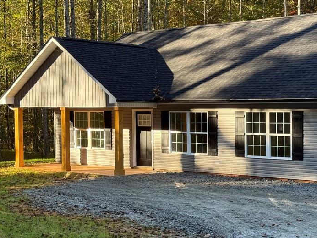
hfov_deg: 27.1
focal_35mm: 71
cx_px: 230
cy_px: 136
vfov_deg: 20.7
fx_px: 650
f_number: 1.78
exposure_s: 1/351
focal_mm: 6.76
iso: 80
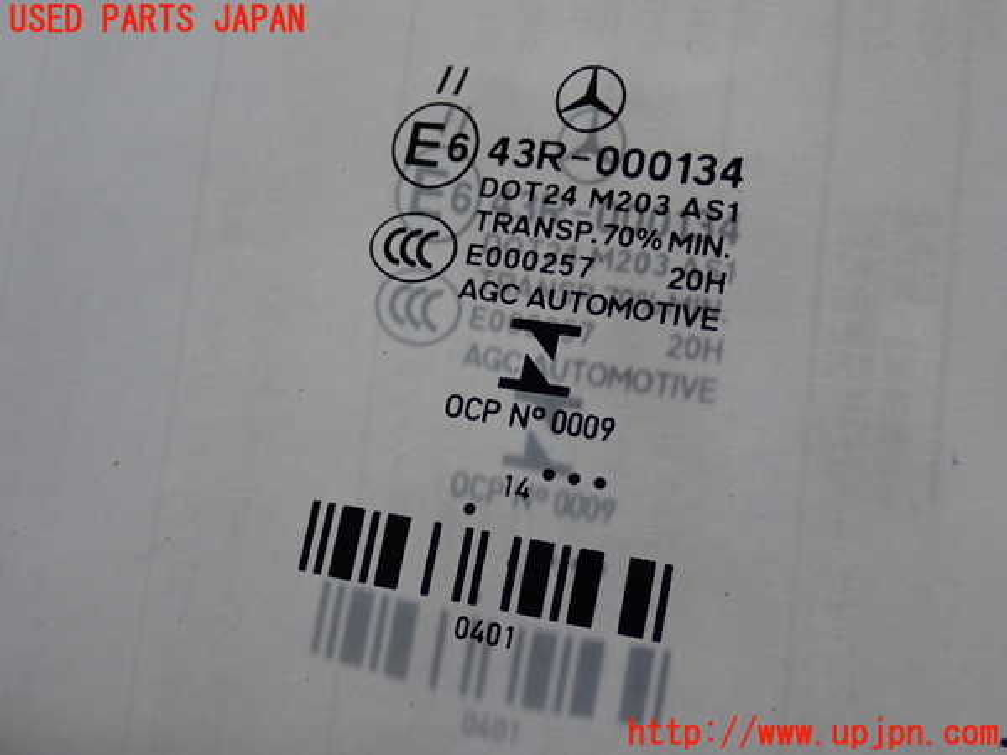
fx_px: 1367
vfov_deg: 30.9
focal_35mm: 47
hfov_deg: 40.4
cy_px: 378
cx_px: 504
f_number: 3.1
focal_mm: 8.4
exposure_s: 1/50
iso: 200
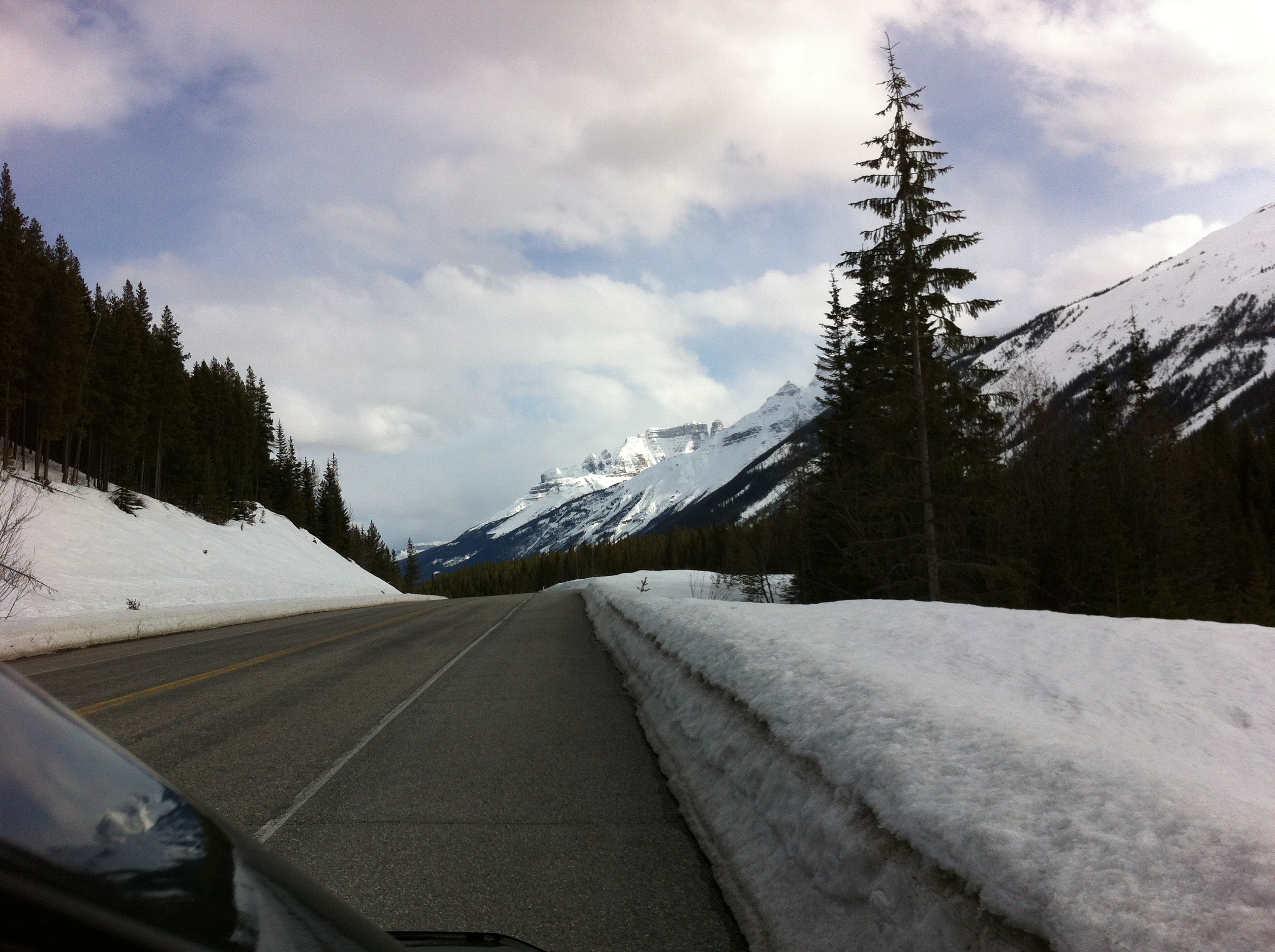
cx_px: 638
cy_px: 476
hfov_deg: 52.7
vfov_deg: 40.6
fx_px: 1287
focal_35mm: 35
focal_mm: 3.85
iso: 80
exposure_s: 1/2320
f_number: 2.8
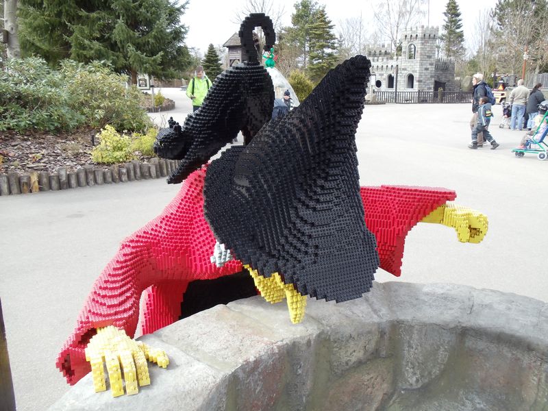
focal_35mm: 44
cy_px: 206
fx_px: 697
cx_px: 274
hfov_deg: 42.9
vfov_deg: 32.9
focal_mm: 6
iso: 100
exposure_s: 1/250
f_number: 3.5
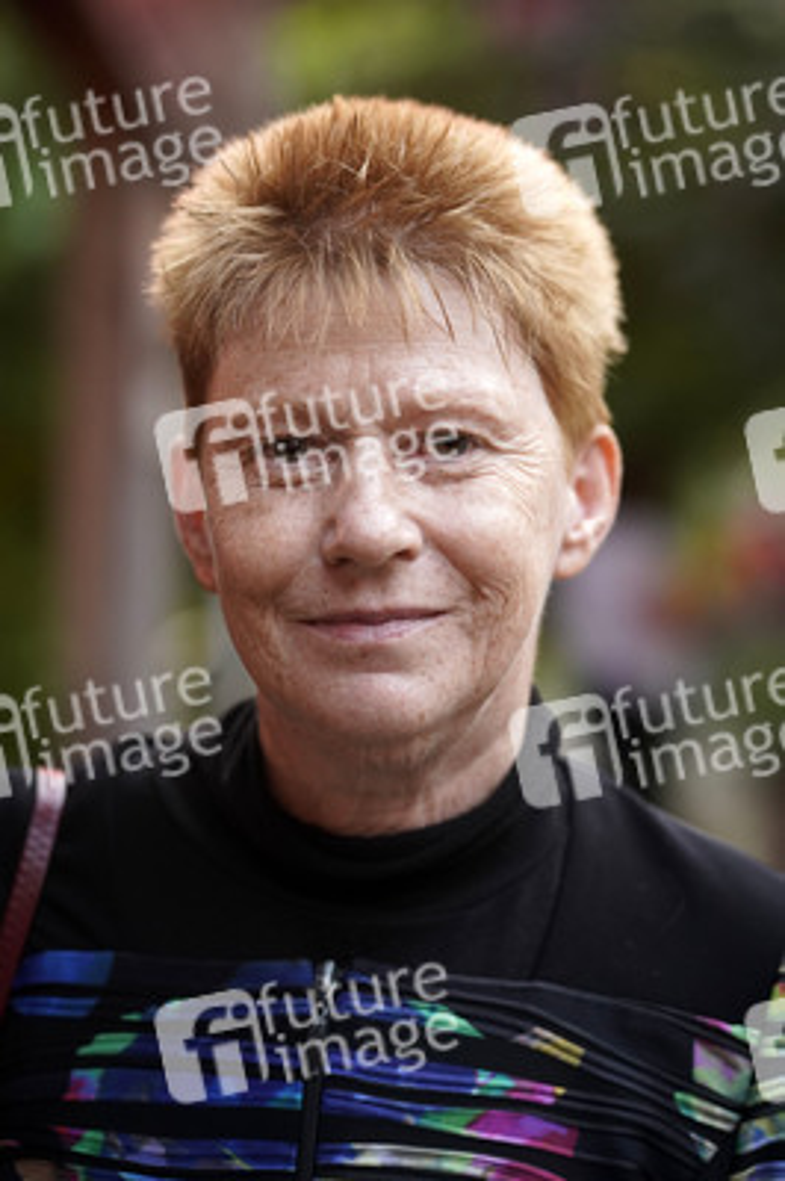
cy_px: 590
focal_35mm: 85
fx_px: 2785
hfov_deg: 16.0
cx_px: 392
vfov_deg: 23.9
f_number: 2.8
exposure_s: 1/200
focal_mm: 85
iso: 2000
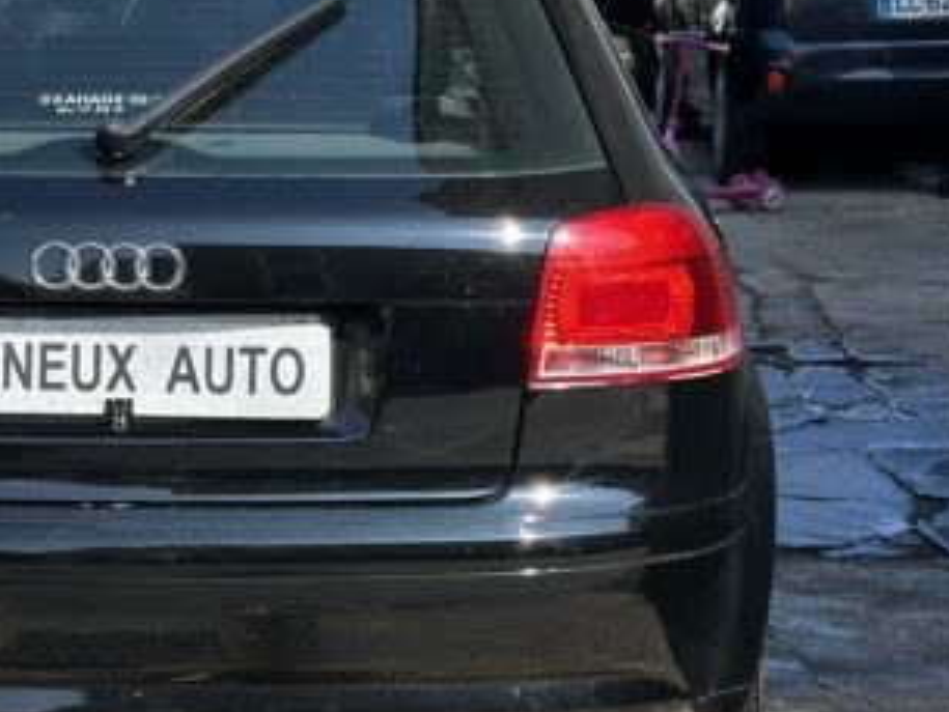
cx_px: 171
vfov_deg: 11.8
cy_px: 386
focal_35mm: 126
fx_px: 3456
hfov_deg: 15.5
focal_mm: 6.86
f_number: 1.78
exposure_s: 1/1695
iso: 64
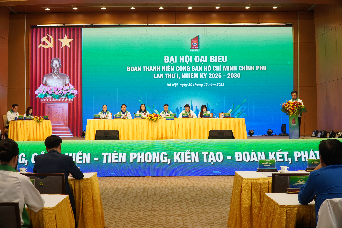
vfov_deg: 33.0
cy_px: 114
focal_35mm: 40
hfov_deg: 47.9
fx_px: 385
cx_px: 171
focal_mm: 27
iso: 250
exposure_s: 1/60
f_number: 4.5
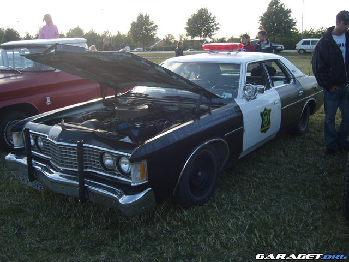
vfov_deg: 40.7
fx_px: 353
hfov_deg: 52.6
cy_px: 131
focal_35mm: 35
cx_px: 174
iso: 80
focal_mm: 7.4
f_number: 7.1
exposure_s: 1/60
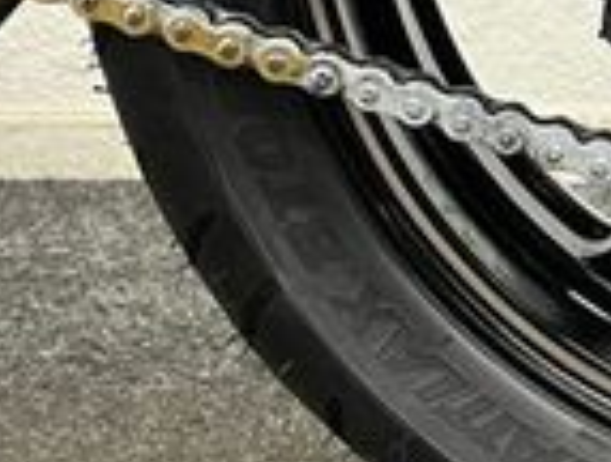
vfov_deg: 12.2
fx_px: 2053
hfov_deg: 16.4
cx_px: 684
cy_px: -222
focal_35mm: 116
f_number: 1.6
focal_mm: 5.1
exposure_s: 1/33
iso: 400
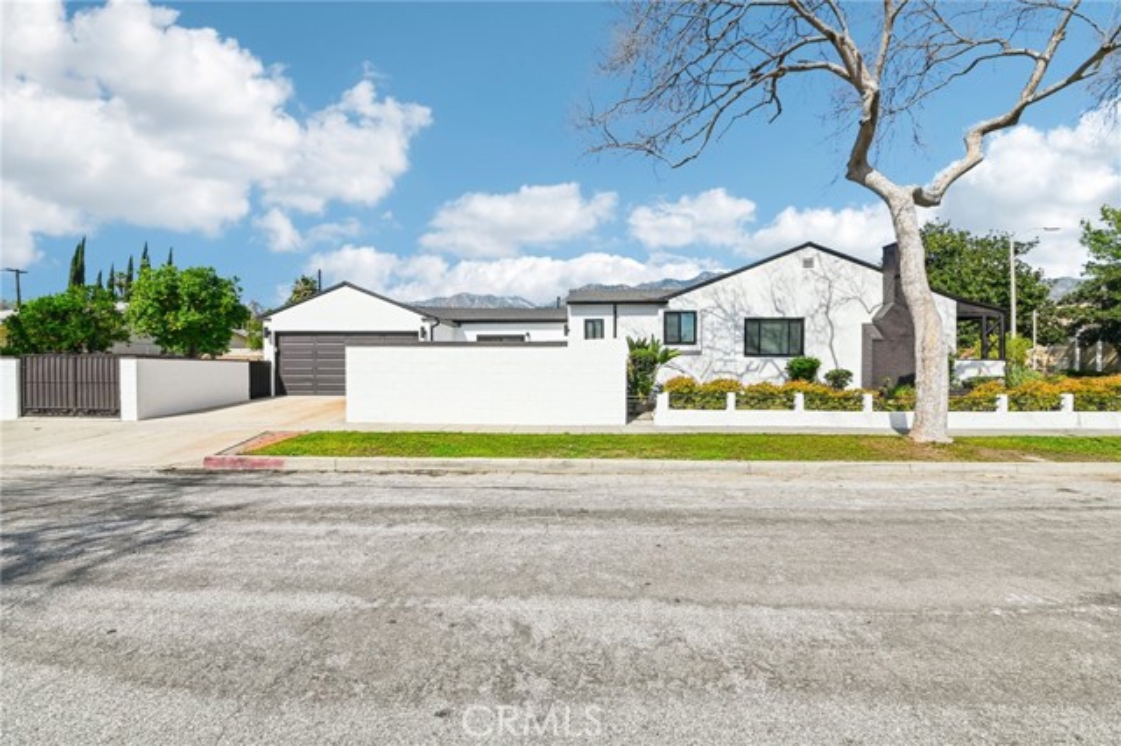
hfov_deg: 104.3
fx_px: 436
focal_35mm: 14
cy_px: 373
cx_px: 560
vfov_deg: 81.1
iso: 250
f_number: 22
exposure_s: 1/200
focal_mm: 14
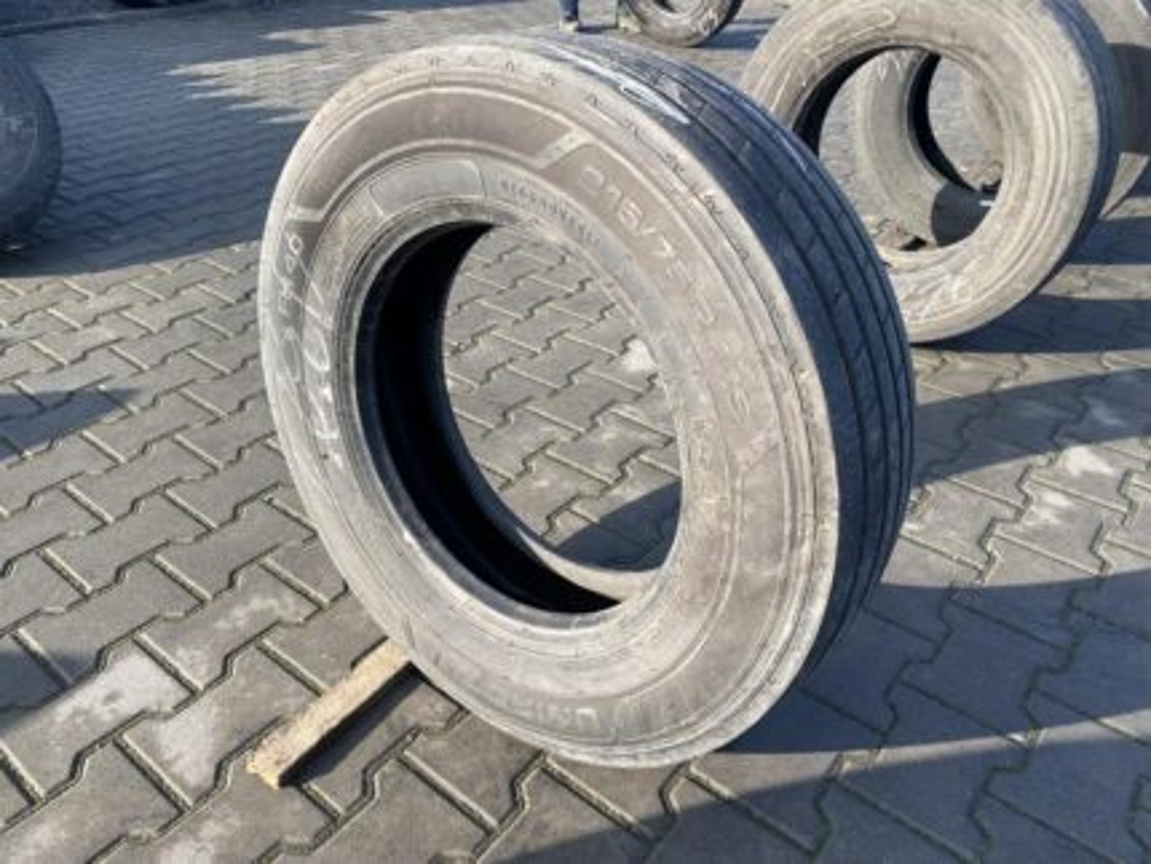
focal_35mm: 26
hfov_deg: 67.3
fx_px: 865
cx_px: 576
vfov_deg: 53.1
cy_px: 432
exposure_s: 1/495
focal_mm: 4.25
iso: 32
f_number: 1.8
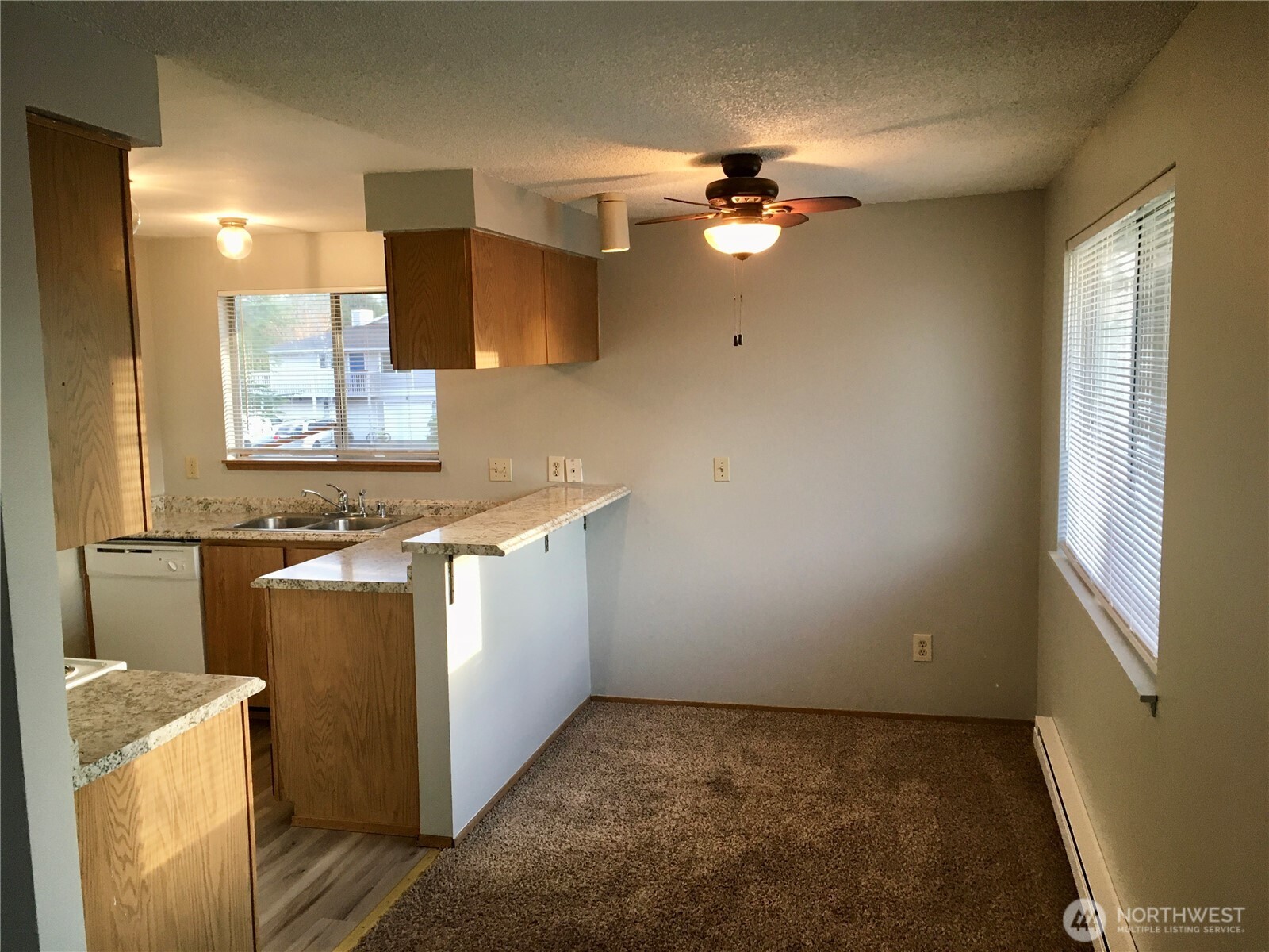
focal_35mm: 29
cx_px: 634
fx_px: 1063
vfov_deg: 48.2
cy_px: 476
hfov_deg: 61.7
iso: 40
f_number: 2.2
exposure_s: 1/30
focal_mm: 4.15
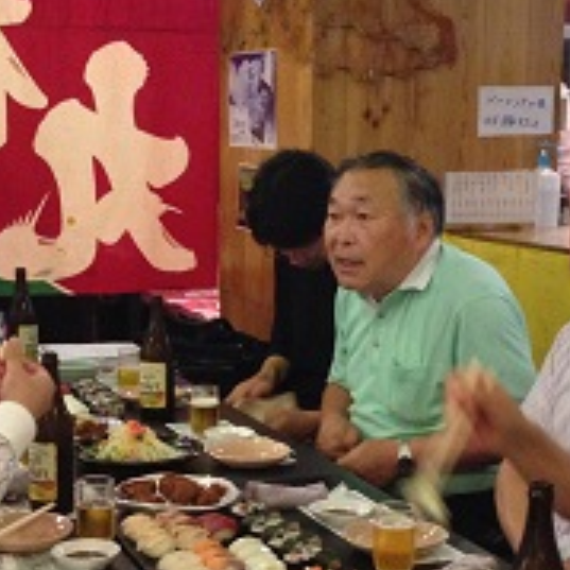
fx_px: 1490
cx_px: 255
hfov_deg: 21.6
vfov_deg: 21.6
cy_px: 376
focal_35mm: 80
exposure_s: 1/15
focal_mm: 4.12
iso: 400
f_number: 2.4
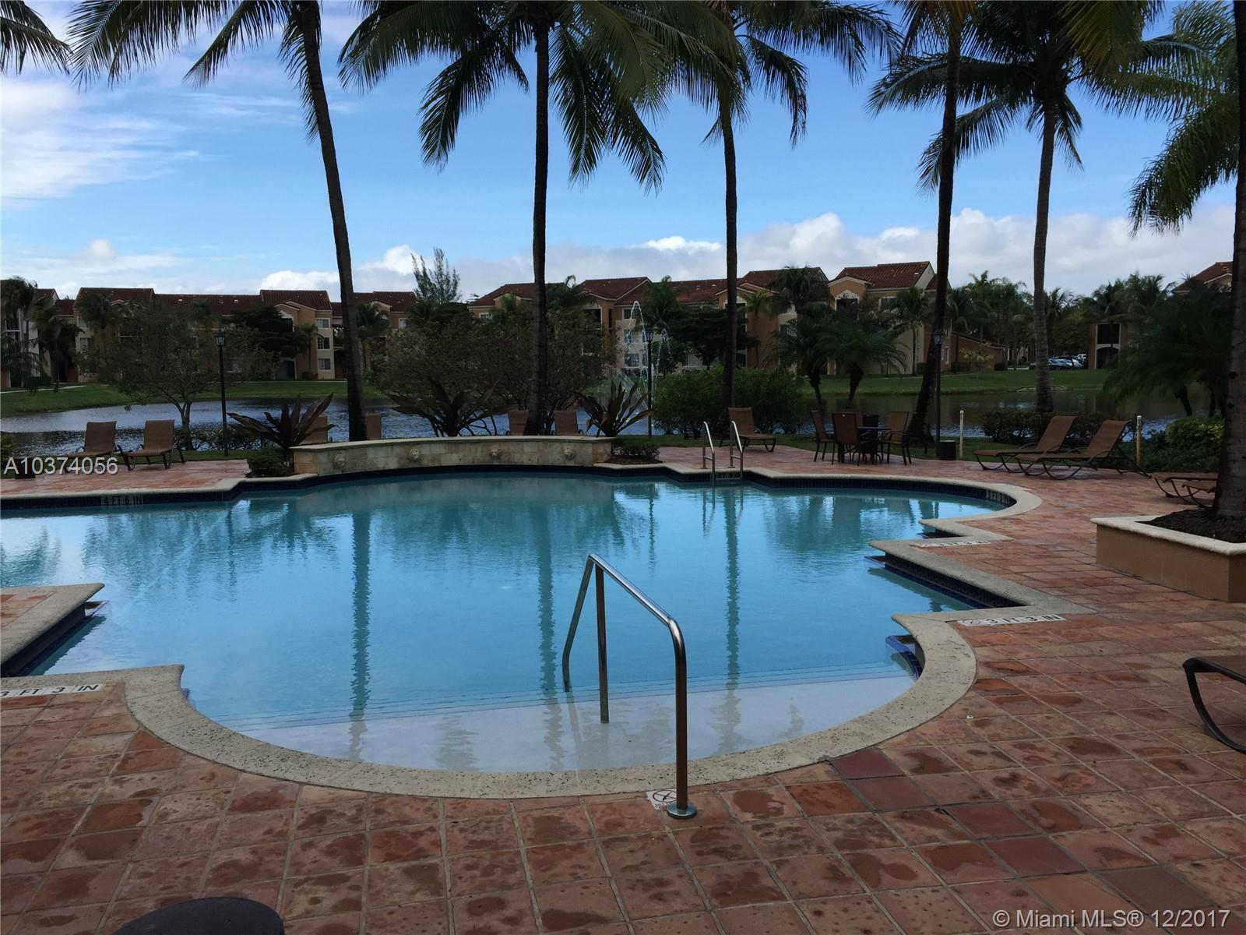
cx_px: 623
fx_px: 1044
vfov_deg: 48.2
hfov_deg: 61.7
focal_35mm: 29
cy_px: 468
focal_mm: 4.15
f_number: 2.2
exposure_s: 1/1799
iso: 32
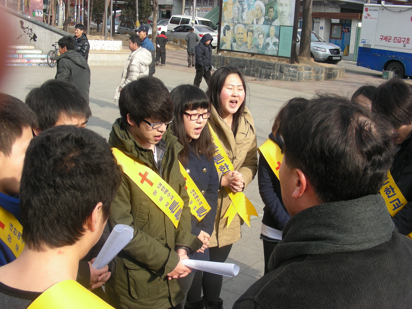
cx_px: 206
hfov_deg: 42.9
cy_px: 154
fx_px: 524
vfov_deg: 32.9
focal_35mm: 44
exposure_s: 1/193
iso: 50
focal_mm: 7.4
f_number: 4
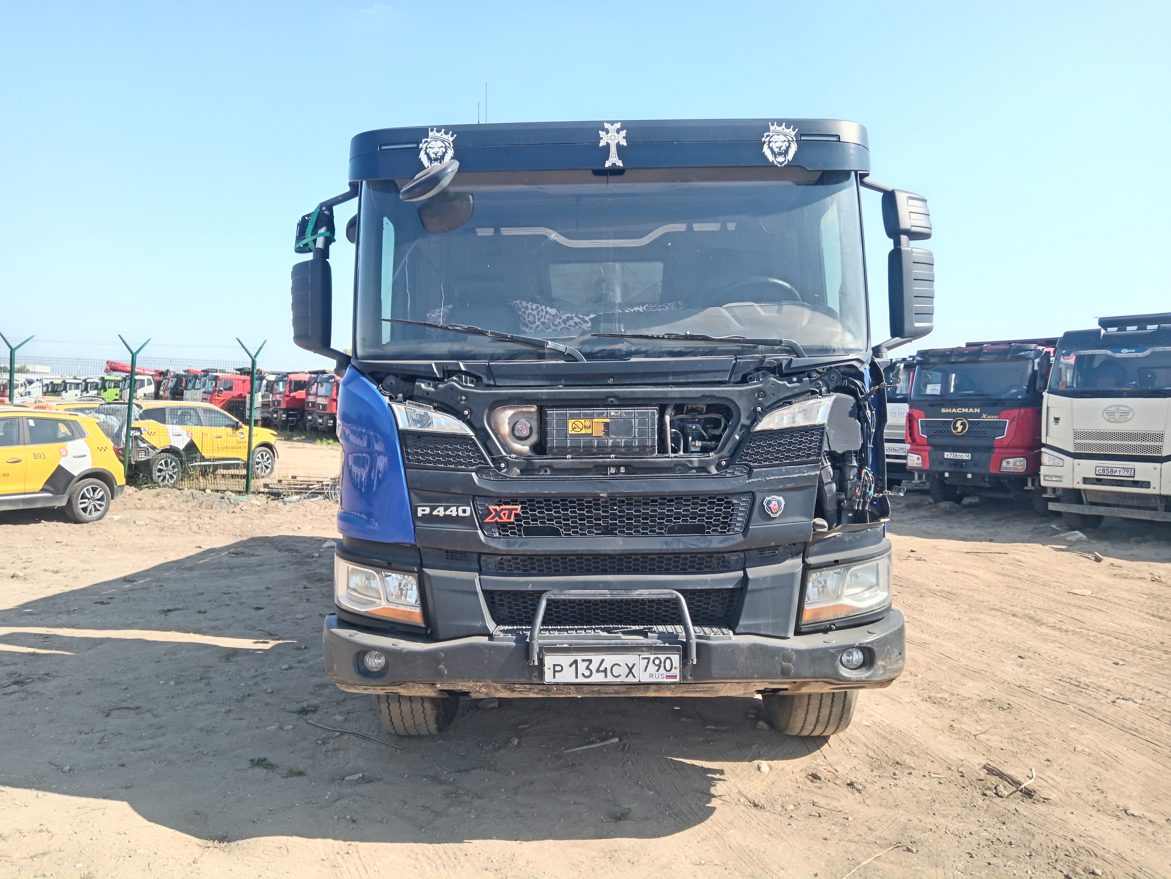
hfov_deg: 65.3
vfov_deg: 51.4
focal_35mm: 27
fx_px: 913
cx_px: 586
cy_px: 440
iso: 100
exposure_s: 1/368
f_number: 1.9
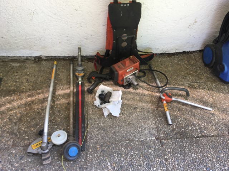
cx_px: 114
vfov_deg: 48.2
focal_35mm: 29
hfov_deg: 61.7
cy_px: 86
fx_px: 192
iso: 32
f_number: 2.2
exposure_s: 1/50
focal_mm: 4.15
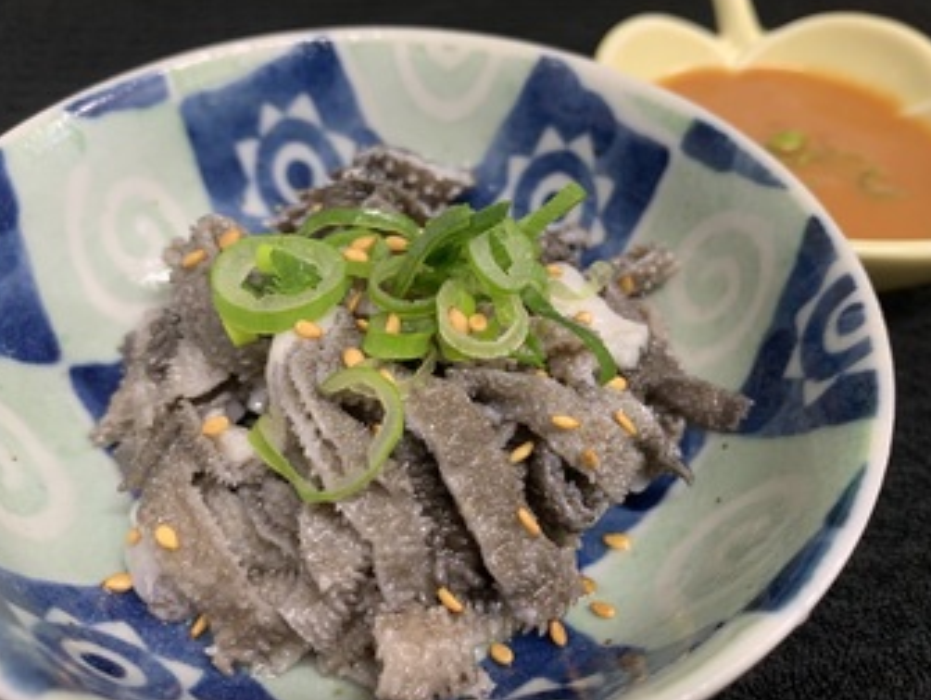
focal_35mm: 31
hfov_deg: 58.3
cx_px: 492
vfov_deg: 45.5
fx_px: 835
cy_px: 344
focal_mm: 4.25
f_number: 1.8
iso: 160
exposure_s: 1/60
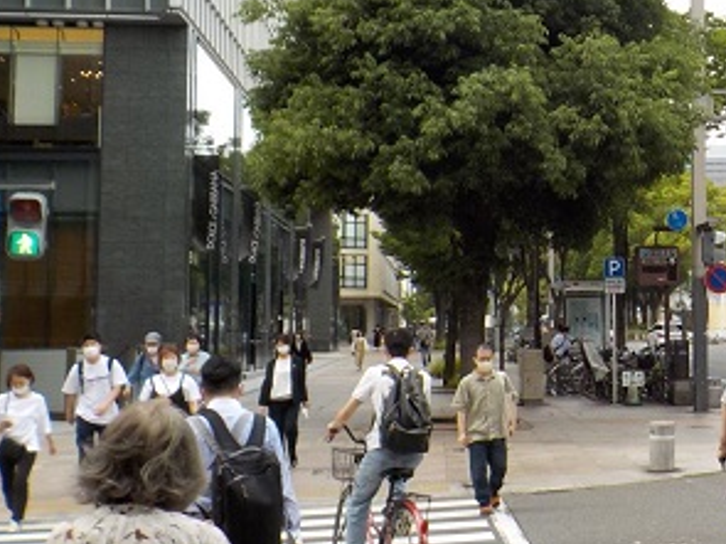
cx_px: 701
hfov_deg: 29.8
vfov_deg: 23.8
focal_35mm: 61
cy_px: 145
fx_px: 1279
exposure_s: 1/400
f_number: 3.3
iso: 125
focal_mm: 4.1
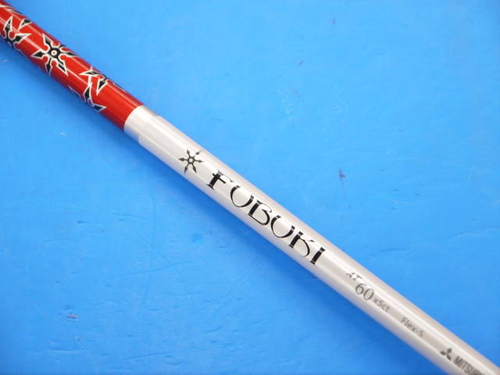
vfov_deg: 17.6
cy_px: 188
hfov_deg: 23.3
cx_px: 250
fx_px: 1213
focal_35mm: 84
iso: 500
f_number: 5.6
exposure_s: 1/80
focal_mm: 42
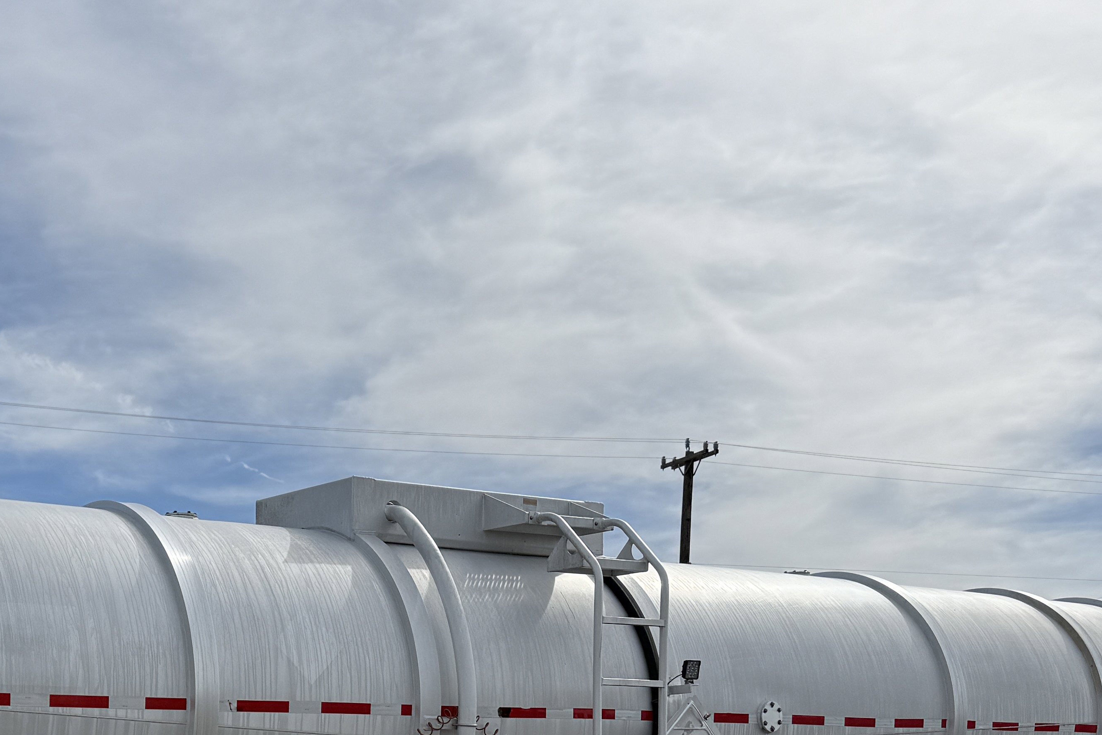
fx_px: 1653
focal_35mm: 54
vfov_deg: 23.3
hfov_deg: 35.4
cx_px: 188
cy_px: 834
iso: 80
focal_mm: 6.76
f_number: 1.78
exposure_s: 1/9091
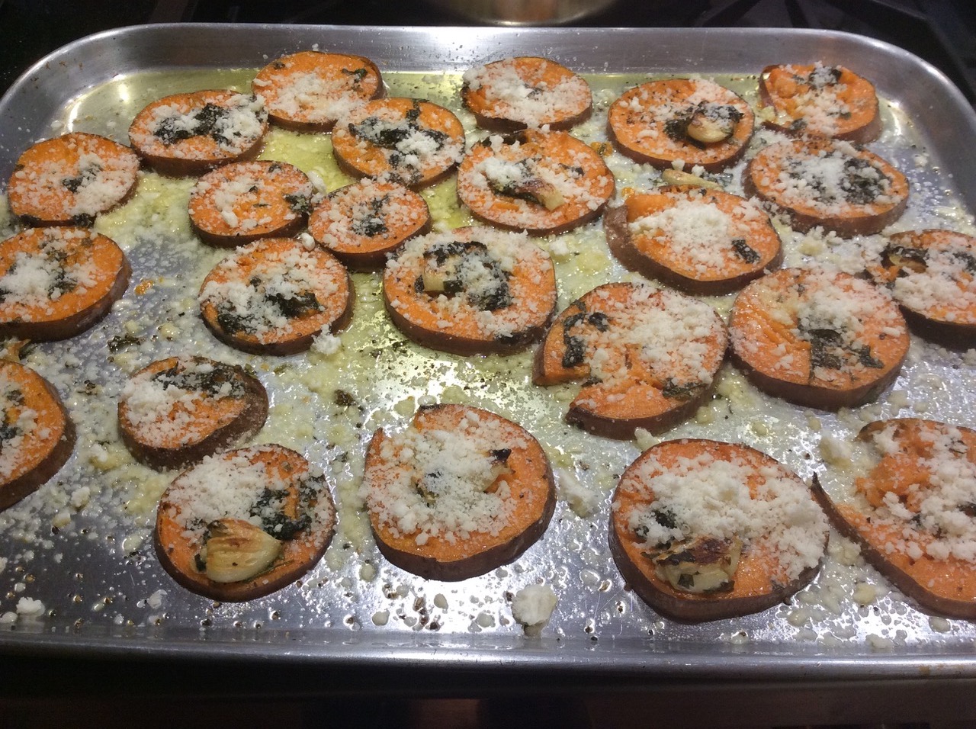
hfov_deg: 56.9
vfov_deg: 44.1
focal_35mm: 32
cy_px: 364
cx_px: 488
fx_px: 901
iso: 64
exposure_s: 1/24
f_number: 2.4
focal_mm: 3.3
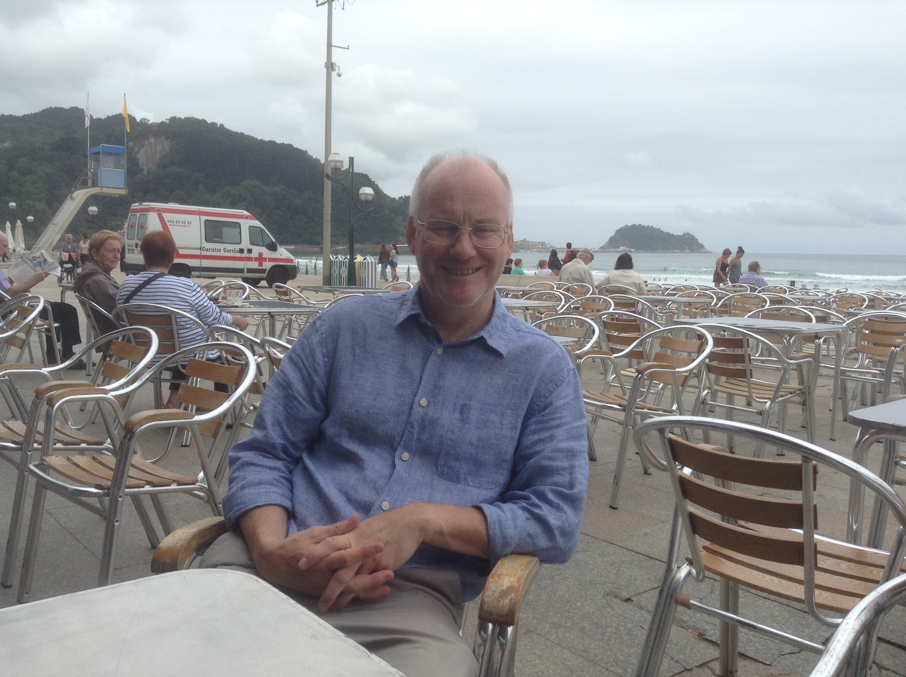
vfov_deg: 42.8
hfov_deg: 55.4
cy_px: 338
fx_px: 862
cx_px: 453
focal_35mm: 33
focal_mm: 3.3
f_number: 2.4
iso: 25
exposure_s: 1/1073
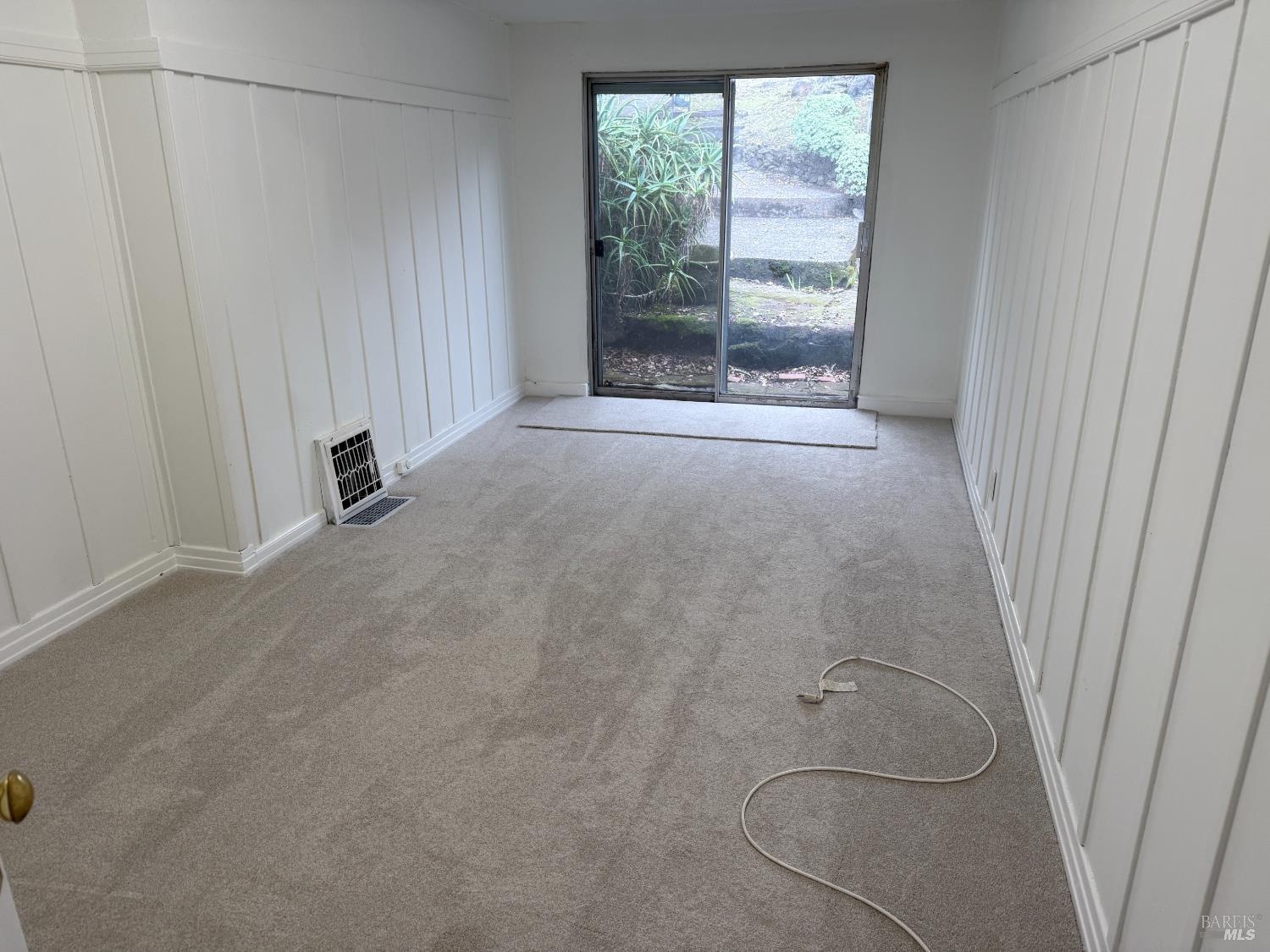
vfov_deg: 56.8
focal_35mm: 24
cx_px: 635
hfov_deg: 71.6
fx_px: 881
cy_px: 476
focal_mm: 6.76
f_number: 1.78
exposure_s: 1/120
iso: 100
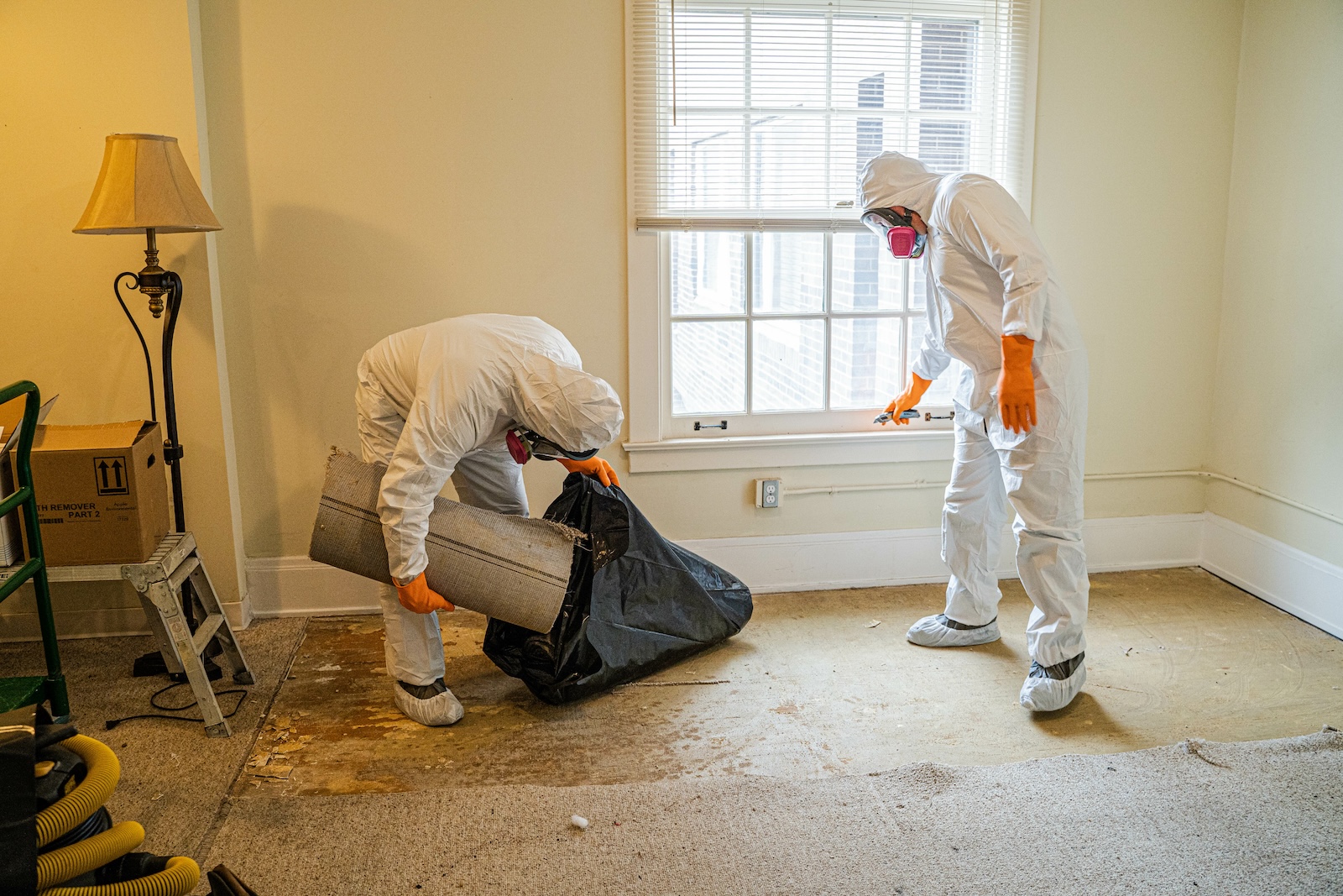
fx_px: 1082
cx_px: 672
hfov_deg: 63.7
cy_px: 448
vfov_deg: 45.0
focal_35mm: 29
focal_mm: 29
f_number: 4
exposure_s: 1/160
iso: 1250
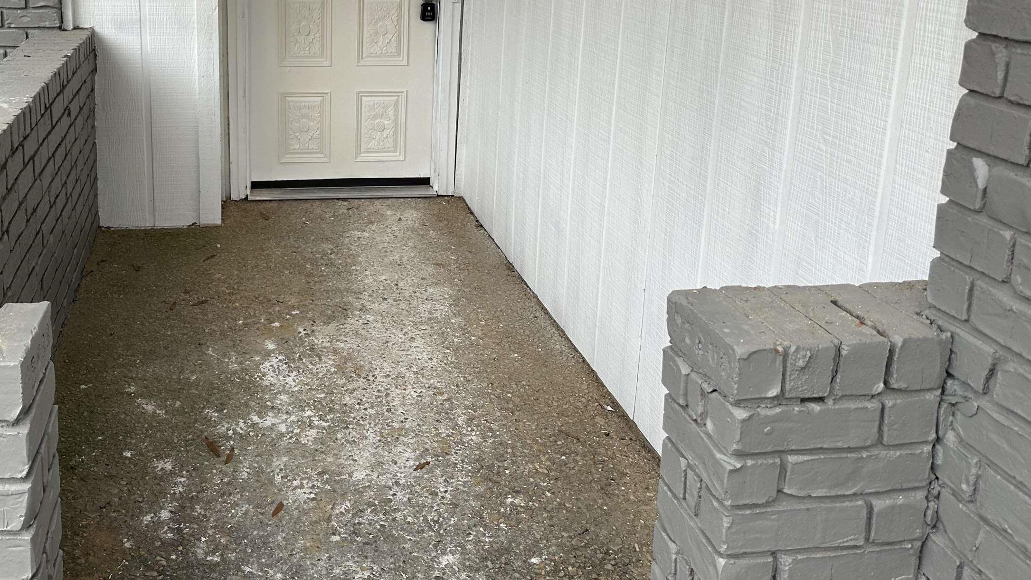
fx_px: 1011
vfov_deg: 31.2
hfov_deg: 52.5
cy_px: 121
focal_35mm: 37
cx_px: 309
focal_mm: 6.86
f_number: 1.78
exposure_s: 1/406
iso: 80
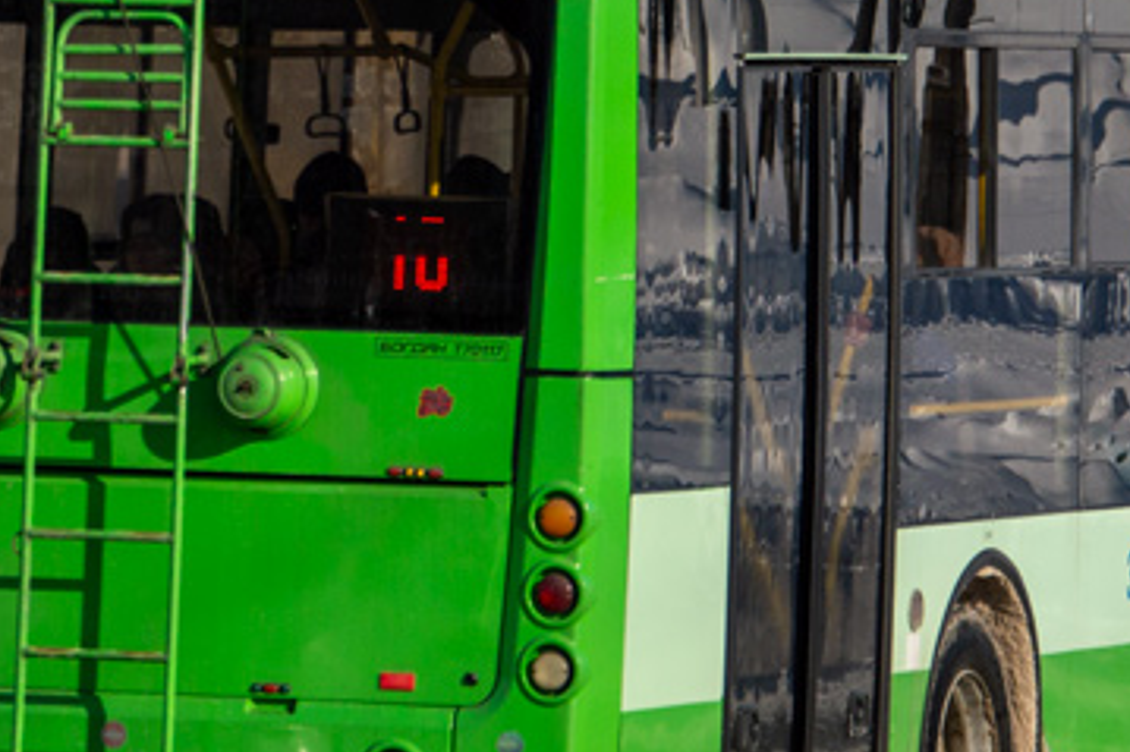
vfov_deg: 3.6
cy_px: -201
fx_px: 11786
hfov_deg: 5.5
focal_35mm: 376
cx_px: 645
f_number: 8
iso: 100
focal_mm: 75
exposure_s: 1/1000
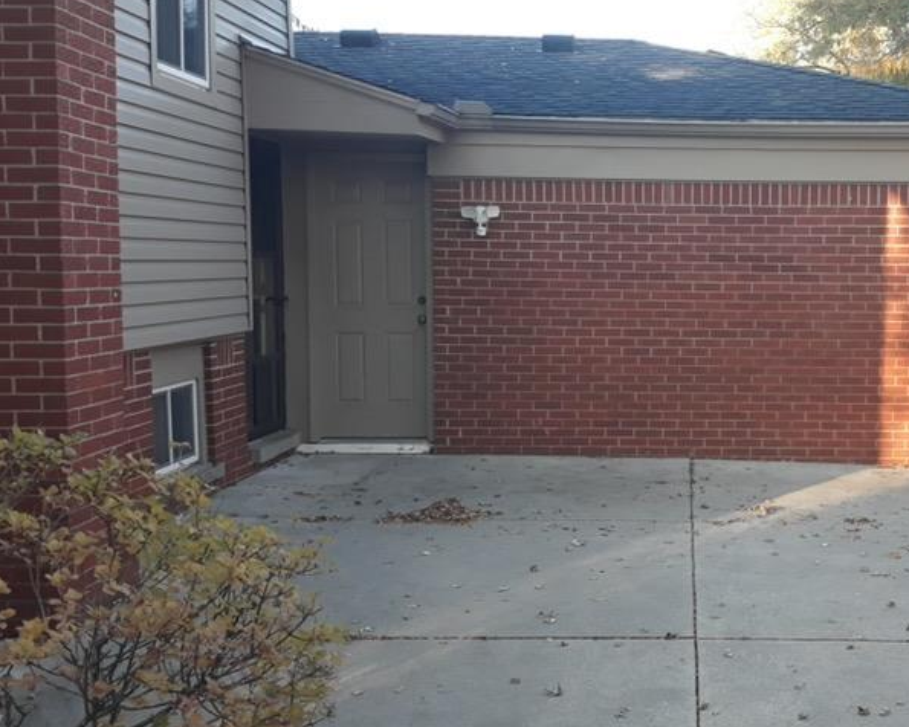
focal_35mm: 47
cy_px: 373
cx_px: 706
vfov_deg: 32.1
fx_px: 1264
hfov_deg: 38.3
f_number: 1.7
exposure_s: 1/120
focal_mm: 3.7
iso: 50
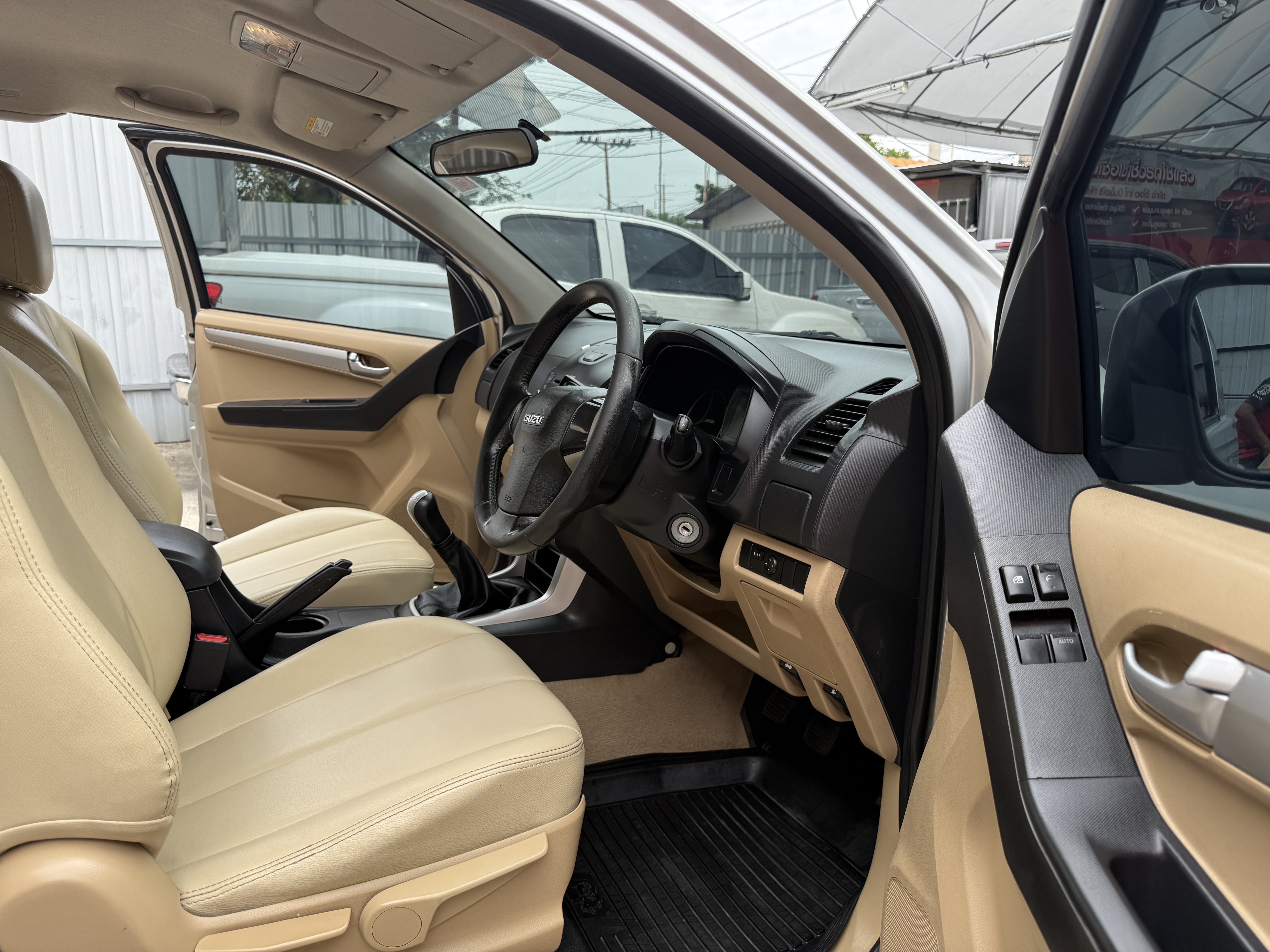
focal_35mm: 24
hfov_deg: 71.6
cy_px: 476
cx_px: 635
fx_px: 881
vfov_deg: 56.8
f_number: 1.78
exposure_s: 1/831
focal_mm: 6.76
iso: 80
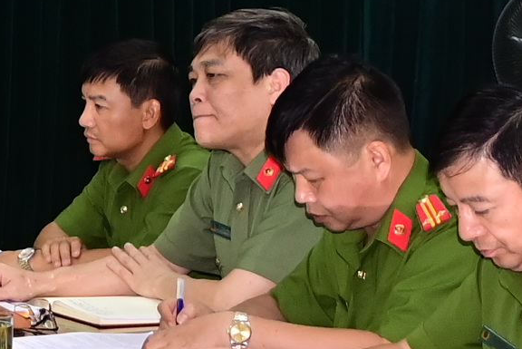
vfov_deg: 7.5
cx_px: -445
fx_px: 2670
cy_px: 96
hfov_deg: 10.4
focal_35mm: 184
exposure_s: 1/200
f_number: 3.8
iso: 1250
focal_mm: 24
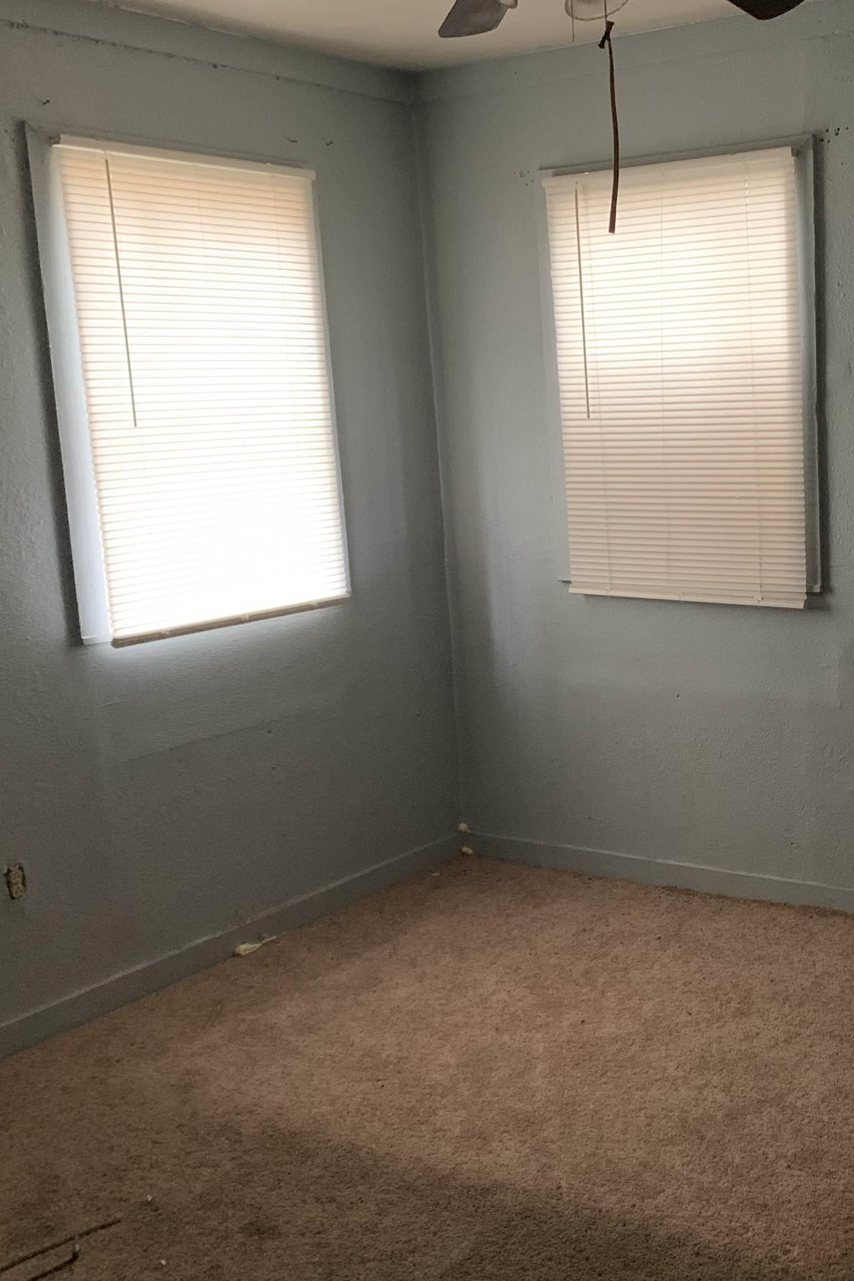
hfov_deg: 32.4
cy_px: 683
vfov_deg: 48.4
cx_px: 696
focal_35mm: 40
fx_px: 1423
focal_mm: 4.25
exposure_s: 1/30
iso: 640
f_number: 1.8
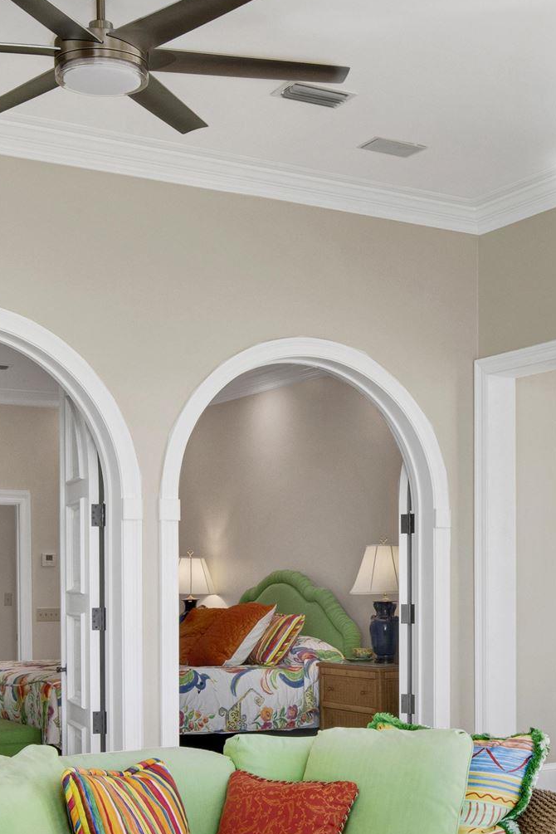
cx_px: 412
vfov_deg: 35.7
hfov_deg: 24.4
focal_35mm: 55
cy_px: 586
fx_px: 1274
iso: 200
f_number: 11
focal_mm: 18
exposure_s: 1/125
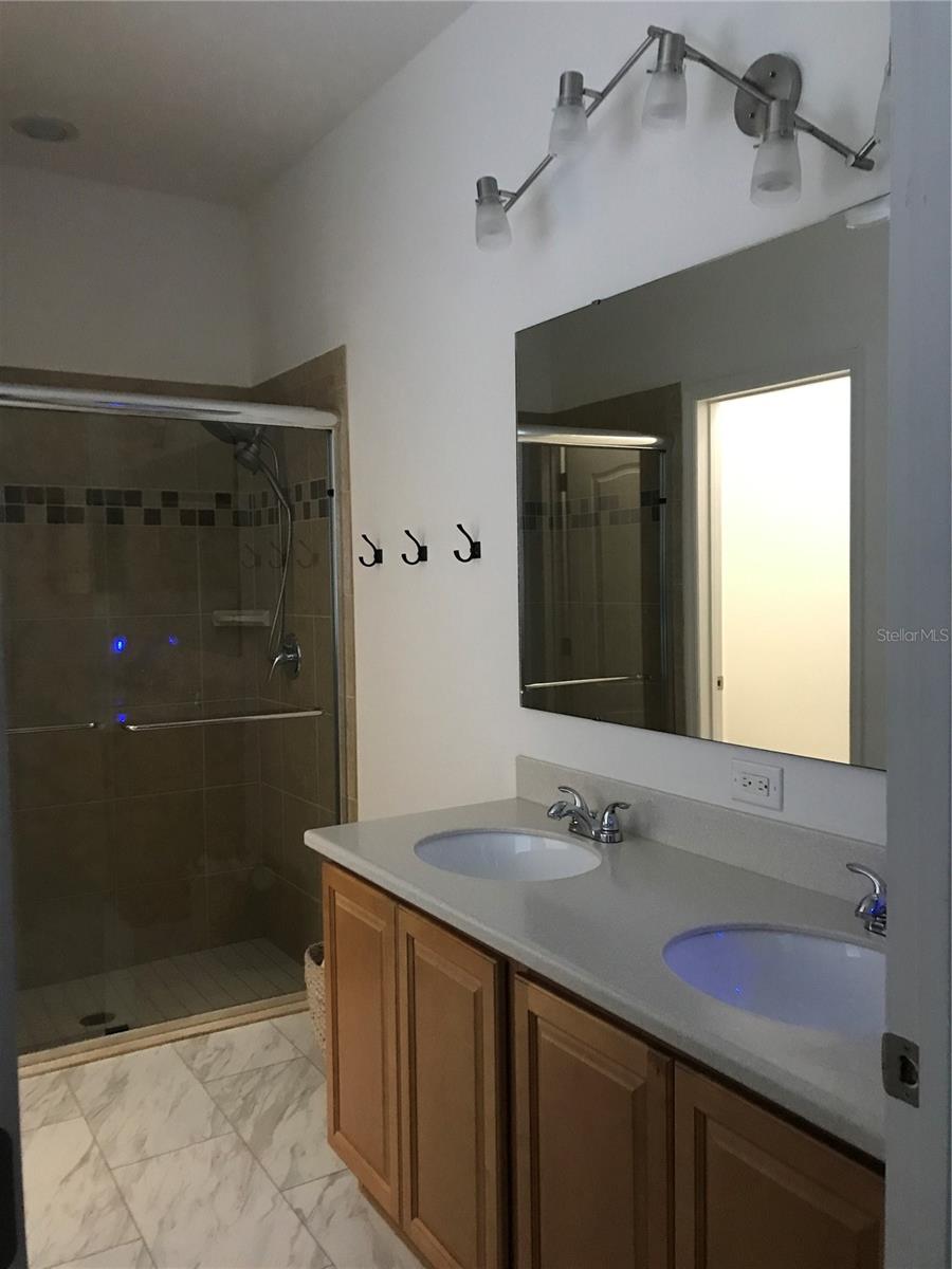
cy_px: 634
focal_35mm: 28
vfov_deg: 63.4
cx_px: 476
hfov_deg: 49.7
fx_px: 1027
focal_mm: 3.99
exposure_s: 1/15
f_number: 1.8
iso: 80
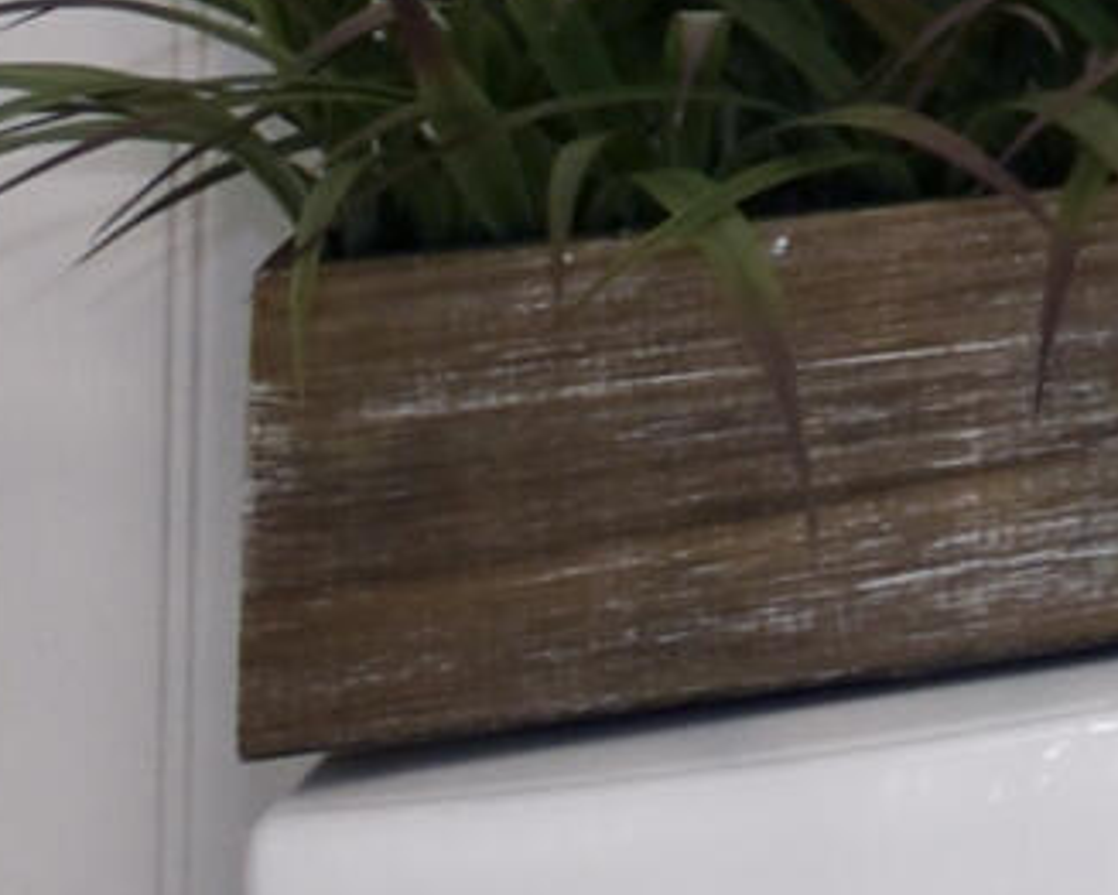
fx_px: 4271
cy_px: -1252
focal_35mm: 129
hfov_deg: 9.6
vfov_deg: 10.4
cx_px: 3764
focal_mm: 10
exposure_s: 1/100
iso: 200
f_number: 5
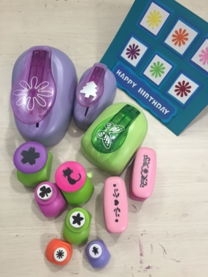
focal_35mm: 29
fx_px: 232
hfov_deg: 48.2
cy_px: 138
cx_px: 104
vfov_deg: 61.7
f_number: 2.2
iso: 80
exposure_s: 1/33
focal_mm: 4.15
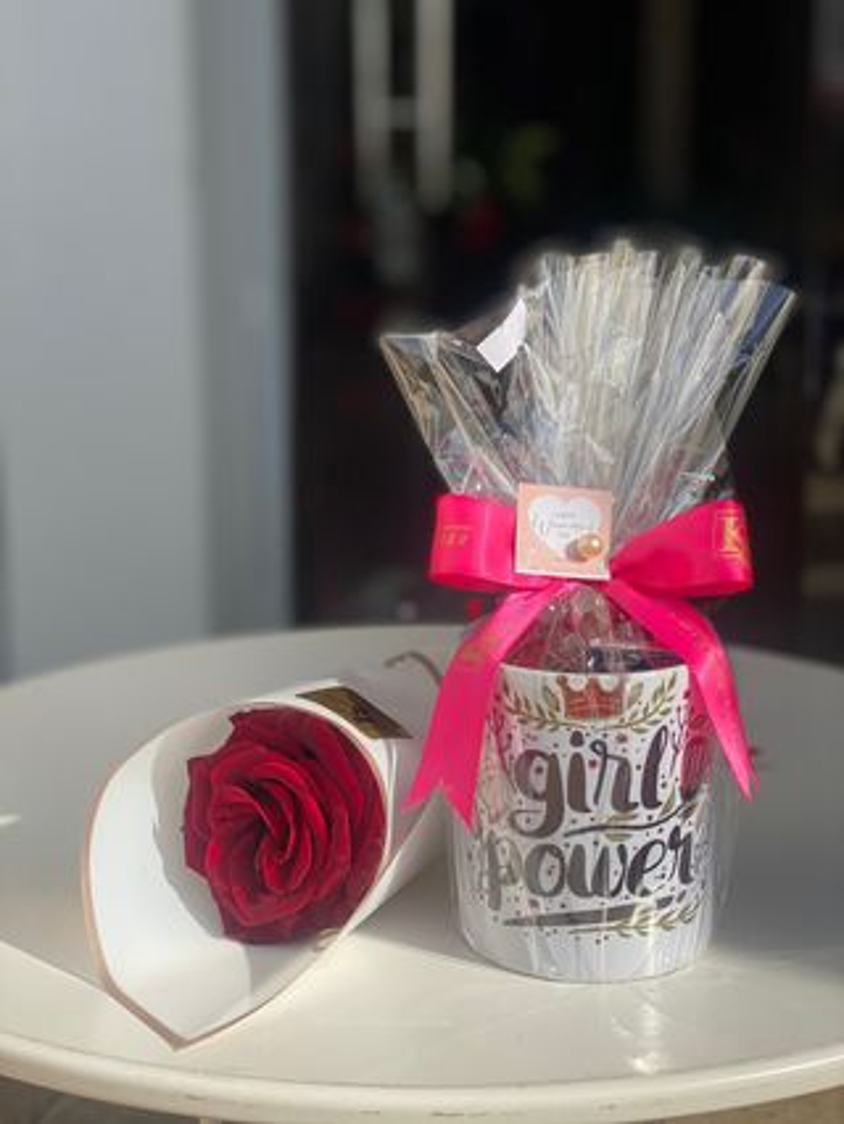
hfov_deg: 28.1
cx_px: 422
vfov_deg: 36.8
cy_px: 562
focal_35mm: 52
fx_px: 1689
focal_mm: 6
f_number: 2
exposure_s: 1/1261
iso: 20
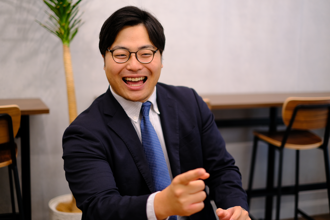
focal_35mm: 53
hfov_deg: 37.5
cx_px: 165
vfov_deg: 25.5
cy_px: 110
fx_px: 486
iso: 320
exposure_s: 1/210
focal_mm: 35
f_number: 1.4
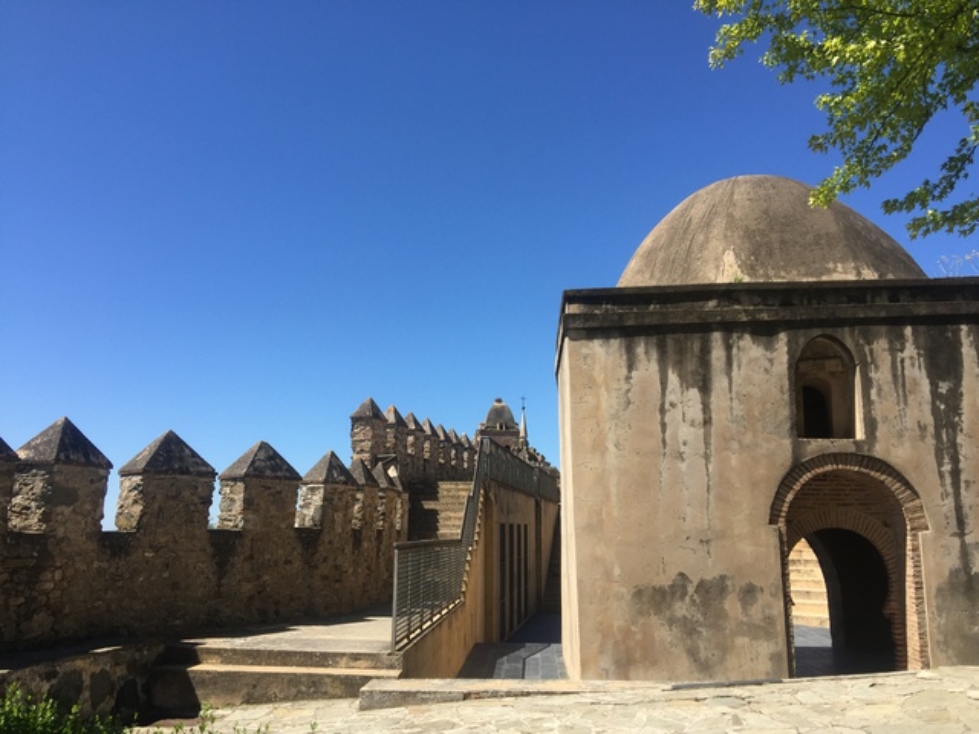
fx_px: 820
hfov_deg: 61.7
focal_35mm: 29
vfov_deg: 48.2
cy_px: 367
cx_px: 490
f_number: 2.2
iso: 32
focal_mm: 4.15
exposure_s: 1/1799
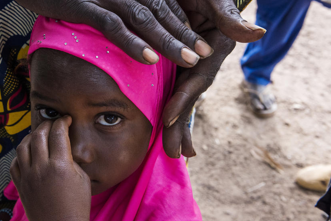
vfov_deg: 21.2
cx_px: 95
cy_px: 74
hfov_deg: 31.0
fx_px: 589
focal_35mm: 64
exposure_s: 1/400
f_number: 10
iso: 1000
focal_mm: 44
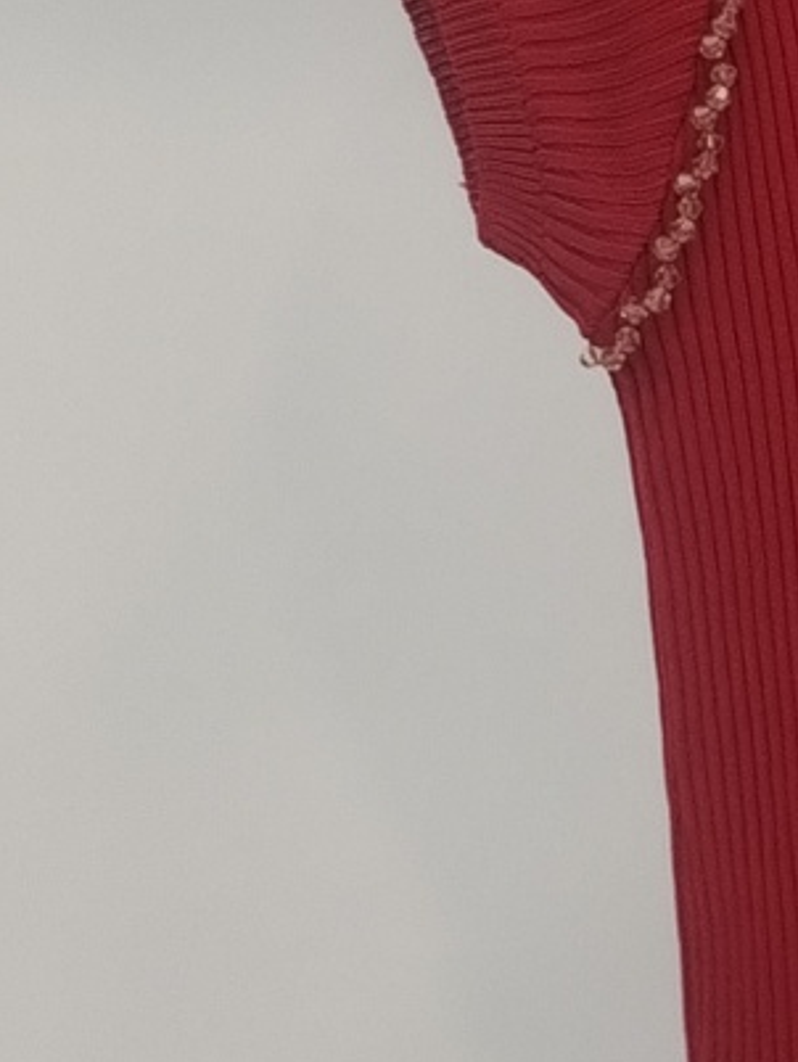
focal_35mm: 173
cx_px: 1403
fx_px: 5312
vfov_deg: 11.4
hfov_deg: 8.3
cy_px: 420
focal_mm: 4.75
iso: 246
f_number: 1.8
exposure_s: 1/60
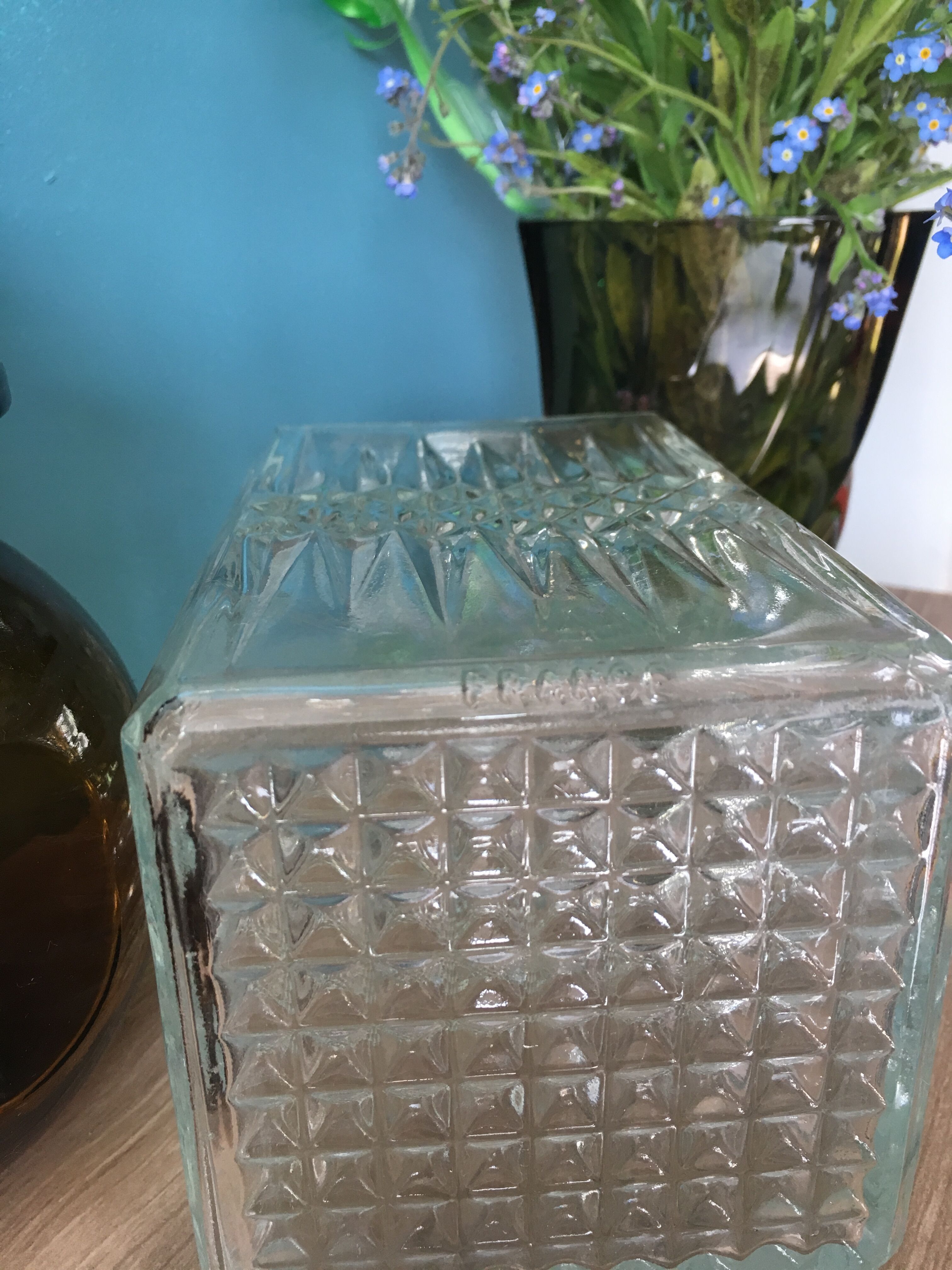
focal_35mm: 29
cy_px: 635
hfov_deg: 48.2
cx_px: 476
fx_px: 1063
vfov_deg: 61.7
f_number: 2.2
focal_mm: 4.15
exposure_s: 1/33
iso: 50
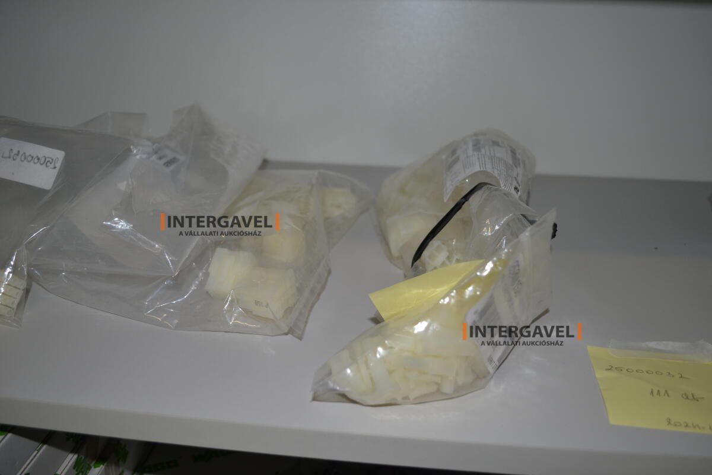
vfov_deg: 40.0
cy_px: 238
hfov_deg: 57.2
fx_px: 653
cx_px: 356
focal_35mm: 33
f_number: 3.8
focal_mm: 22
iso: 220
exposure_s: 1/60
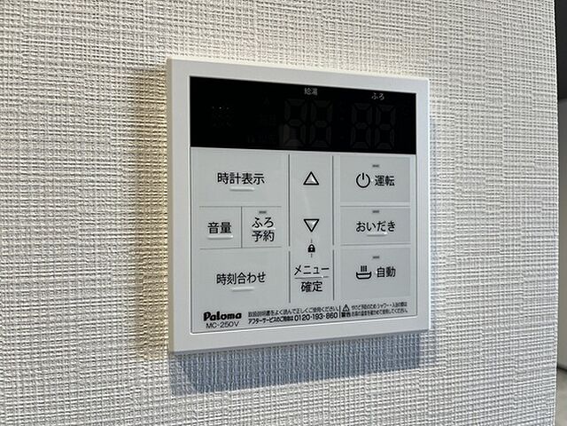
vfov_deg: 53.1
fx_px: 426
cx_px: 284
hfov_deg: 67.3
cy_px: 213
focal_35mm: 26
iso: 80
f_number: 1.6
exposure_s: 1/120
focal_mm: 5.1
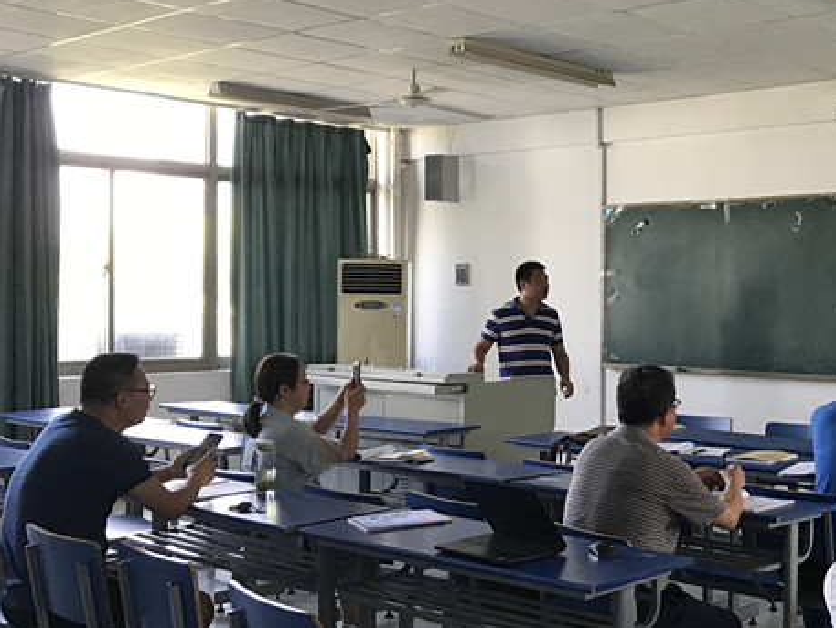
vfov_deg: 29.7
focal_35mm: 49
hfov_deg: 37.1
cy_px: 306
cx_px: 701
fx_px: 1184
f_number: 1.8
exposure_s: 1/30
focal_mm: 3.99
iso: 25
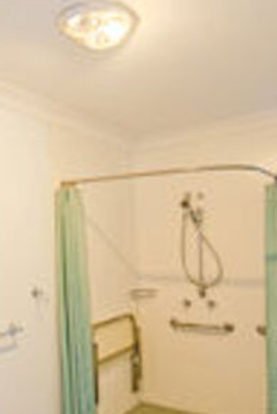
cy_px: 263
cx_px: 49
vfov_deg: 55.0
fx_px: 391
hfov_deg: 37.4
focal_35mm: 34
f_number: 3.5
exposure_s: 1/25
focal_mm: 14
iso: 1250
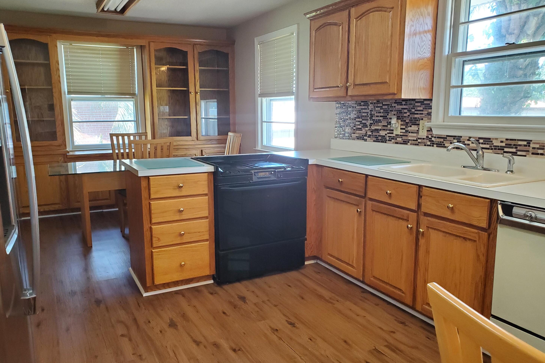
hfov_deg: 65.5
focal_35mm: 28
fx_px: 424
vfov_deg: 46.4
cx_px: 272
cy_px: 194
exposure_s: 1/59
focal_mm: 4.3
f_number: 2.4
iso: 320
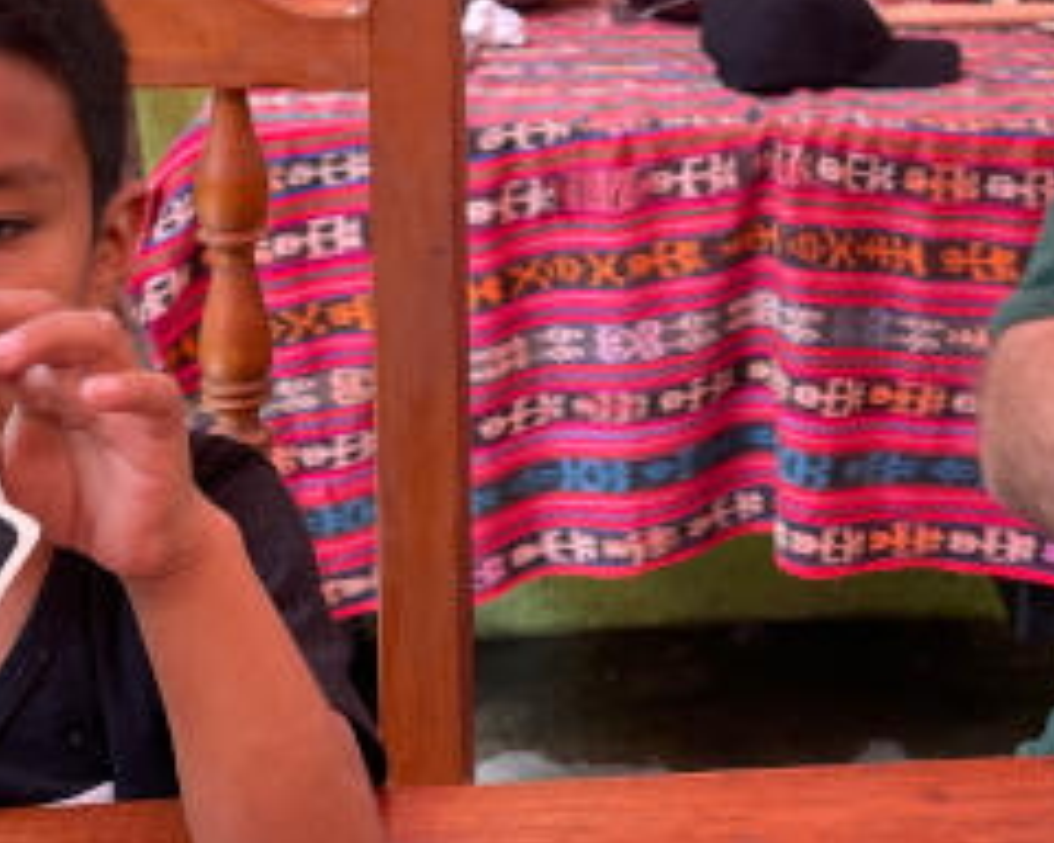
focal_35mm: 71
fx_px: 2215
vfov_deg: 20.9
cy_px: 31
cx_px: 799
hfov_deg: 26.4
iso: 32
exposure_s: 1/121
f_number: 1.6
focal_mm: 4.2
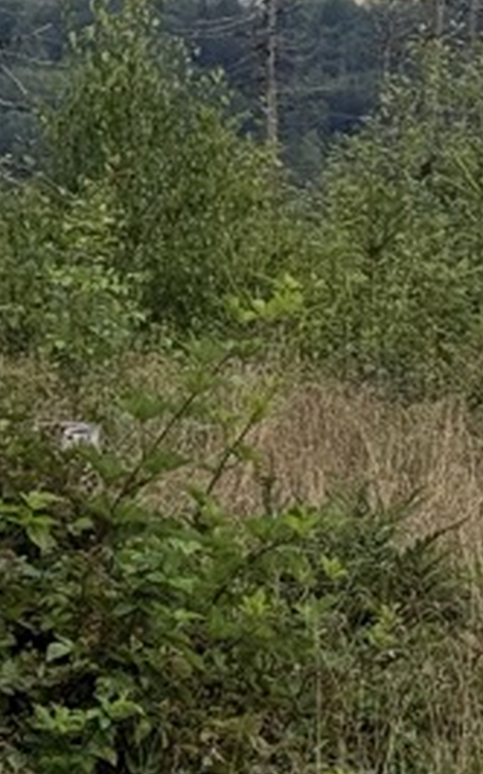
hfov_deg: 6.4
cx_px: 1062
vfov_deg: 10.4
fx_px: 4132
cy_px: -323
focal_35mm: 196
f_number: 1.78
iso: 64
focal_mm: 6.76
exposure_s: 1/975
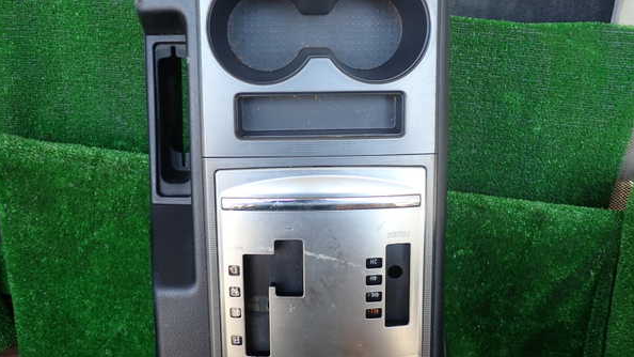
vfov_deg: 35.6
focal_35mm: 33
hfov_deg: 59.5
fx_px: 555
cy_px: 171
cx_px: 315
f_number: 2.3
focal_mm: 5.4
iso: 125
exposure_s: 1/60
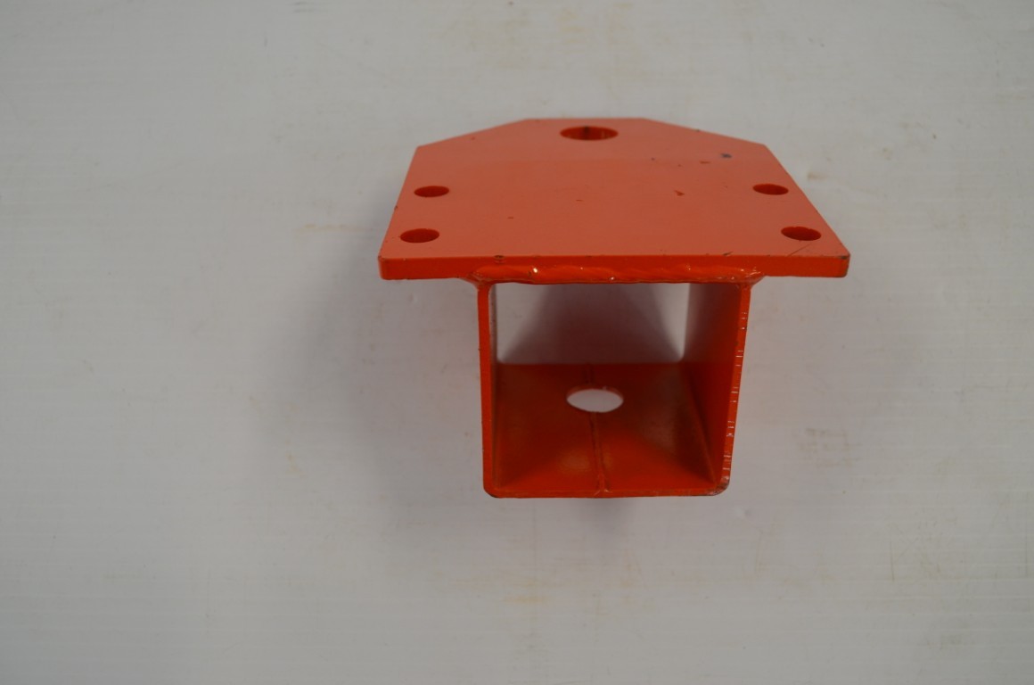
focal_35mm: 36
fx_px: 1032
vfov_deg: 36.7
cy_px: 342
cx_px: 517
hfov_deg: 53.2
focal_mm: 24
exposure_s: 1/125
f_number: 5.6
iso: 400
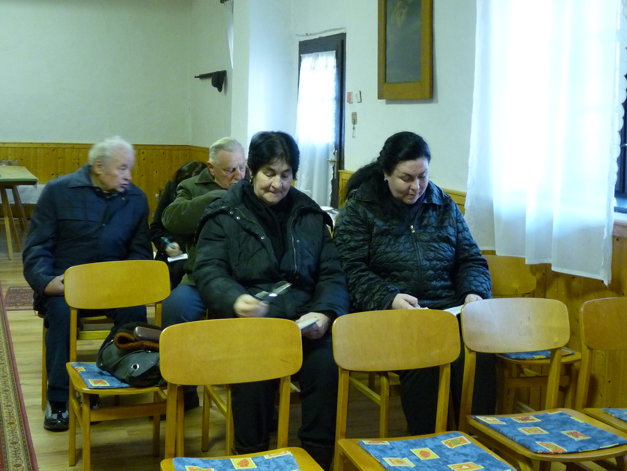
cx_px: 306
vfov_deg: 31.4
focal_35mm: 46
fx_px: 833
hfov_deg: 41.2
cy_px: 181
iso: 400
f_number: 3
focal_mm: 6
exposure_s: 1/13
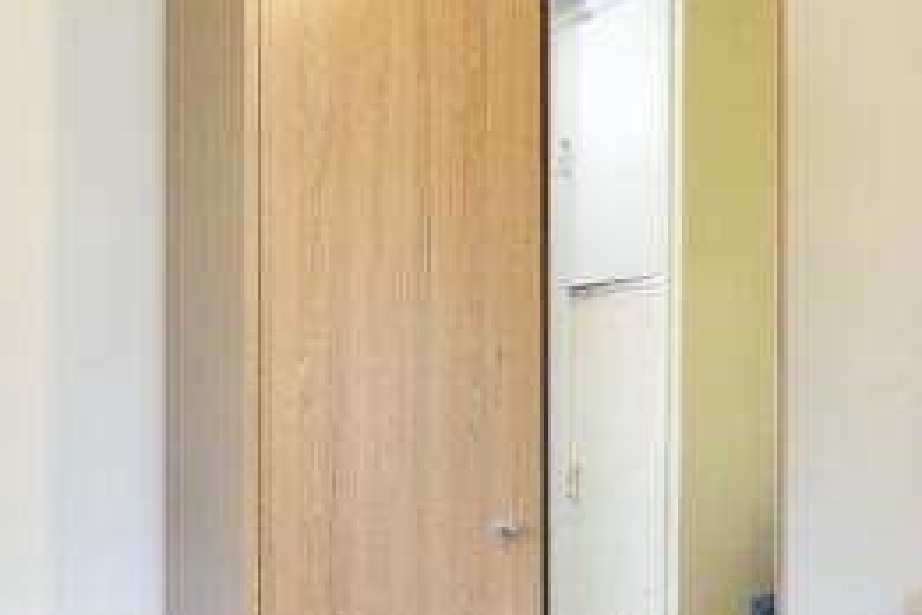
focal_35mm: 55
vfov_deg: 24.6
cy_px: 350
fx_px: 1409
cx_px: 869
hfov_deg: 33.8
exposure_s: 1/90
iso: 800
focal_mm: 14
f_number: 3.3
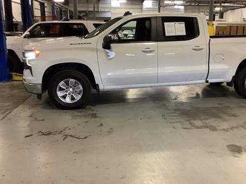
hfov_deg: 47.5
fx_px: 277
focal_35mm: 39
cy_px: 93
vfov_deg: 36.8
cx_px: 153
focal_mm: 3.3
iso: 320
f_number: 2.4
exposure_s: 1/60
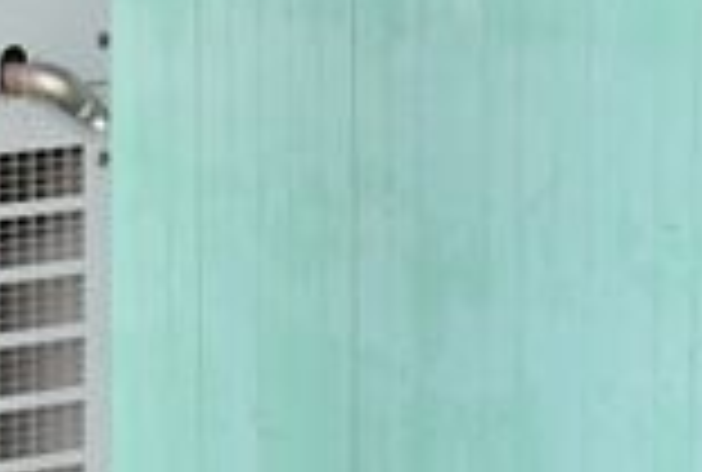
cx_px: -310
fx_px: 5155
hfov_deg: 7.7
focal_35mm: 264
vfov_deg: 5.2
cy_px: 436
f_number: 6.3
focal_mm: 55
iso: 1250
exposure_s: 1/320
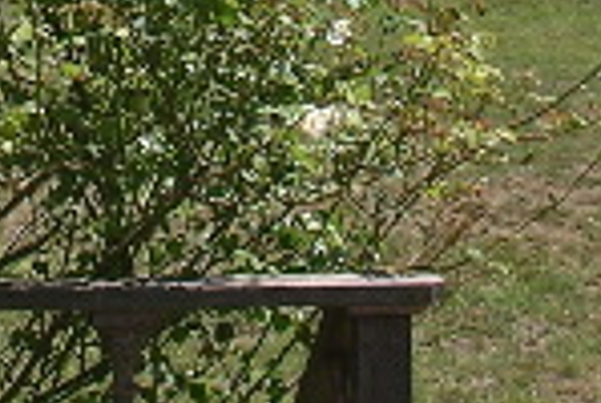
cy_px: -355
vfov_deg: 6.5
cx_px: -355
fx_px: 3446
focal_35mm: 206
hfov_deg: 9.6
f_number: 2.8
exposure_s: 1/1475
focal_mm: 7.8
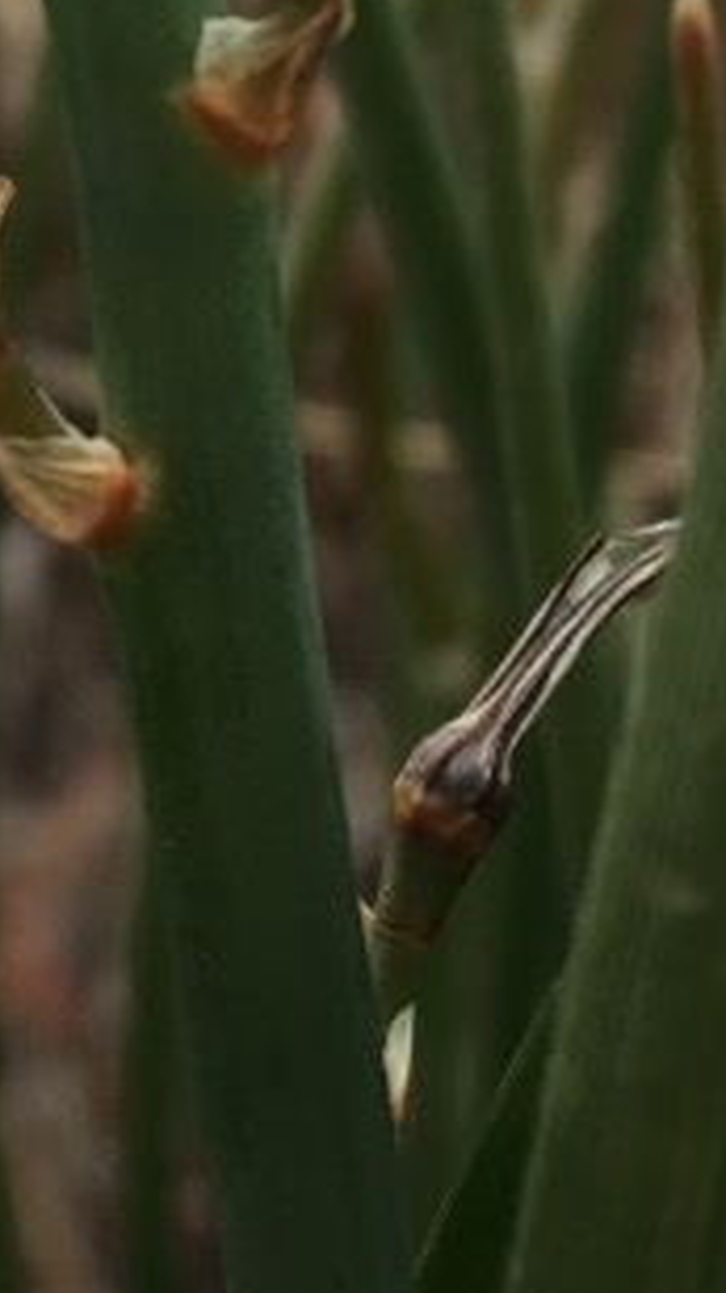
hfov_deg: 13.8
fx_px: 2809
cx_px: -394
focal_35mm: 82
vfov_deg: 25.4
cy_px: 248
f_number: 2.2
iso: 32
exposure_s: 1/100
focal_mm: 4.15
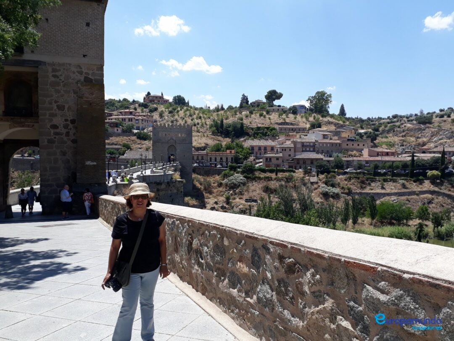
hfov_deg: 65.3
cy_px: 170
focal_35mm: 27
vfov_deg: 51.4
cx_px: 227
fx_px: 354
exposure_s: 1/1330
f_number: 1.9
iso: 40
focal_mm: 3.6
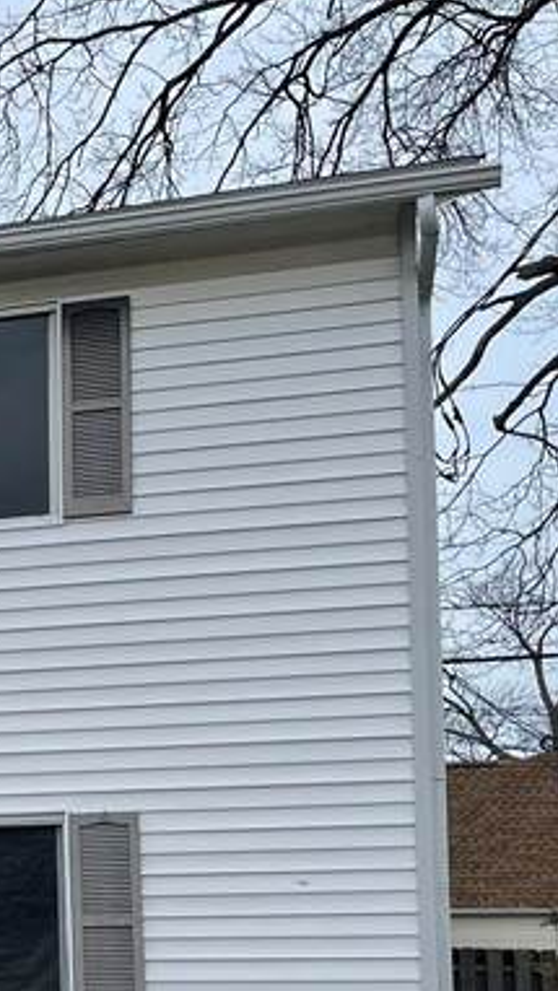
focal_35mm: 76
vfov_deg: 27.0
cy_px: 877
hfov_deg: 13.8
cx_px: -519
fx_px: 1998
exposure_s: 1/1984
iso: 32
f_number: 1.6
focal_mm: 4.2
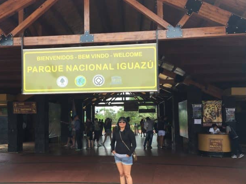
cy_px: 107
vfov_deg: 37.6
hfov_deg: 48.7
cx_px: 100
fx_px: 270
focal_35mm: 38
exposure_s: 1/252
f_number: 2.2
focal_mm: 4.15
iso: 25
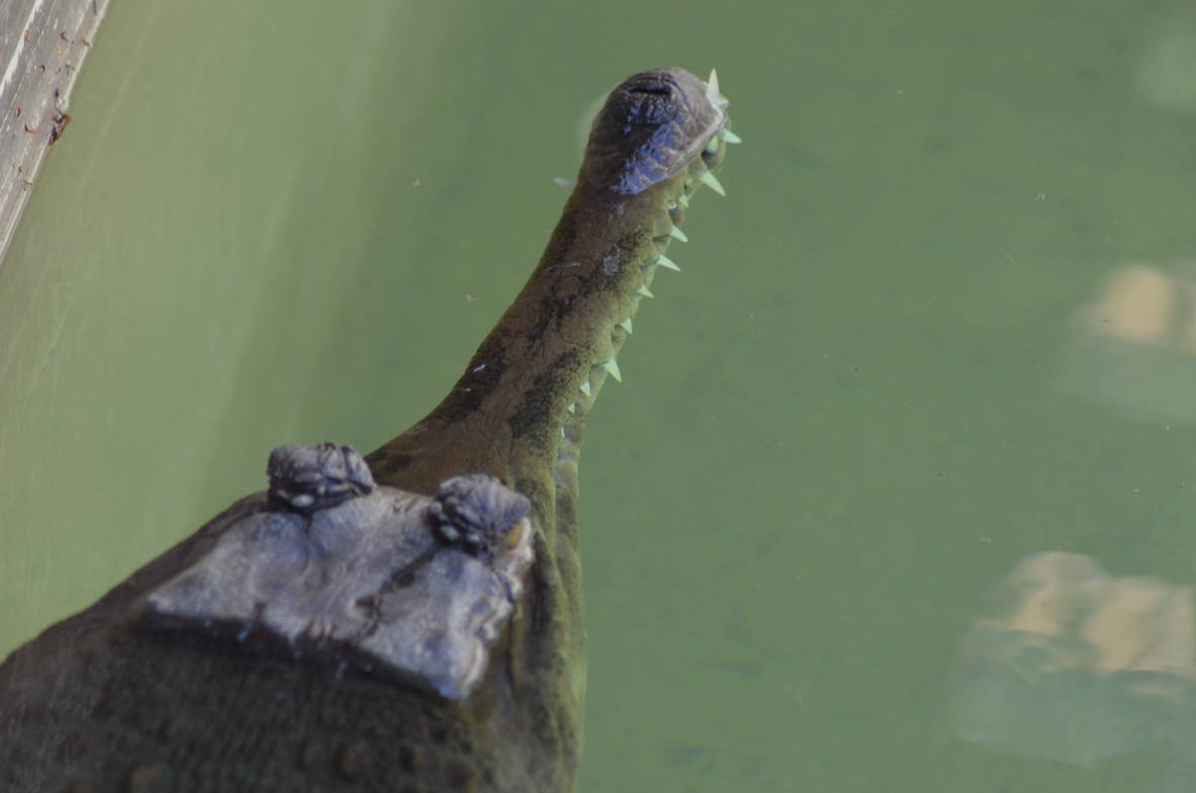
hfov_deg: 5.2
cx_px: 510
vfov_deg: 3.5
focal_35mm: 396
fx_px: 13120
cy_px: 513
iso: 800
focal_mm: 195
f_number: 4.8
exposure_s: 1/640
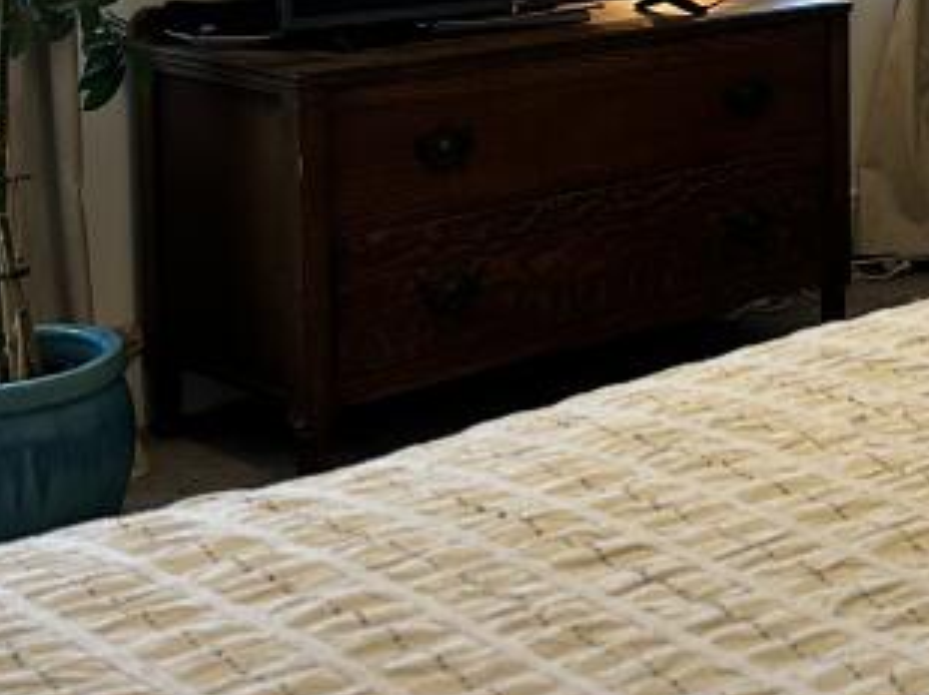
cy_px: -123
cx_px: 845
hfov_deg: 22.2
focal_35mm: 86
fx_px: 2306
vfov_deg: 16.5
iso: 160
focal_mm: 5.7
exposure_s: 1/50
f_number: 1.5
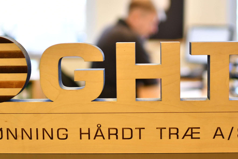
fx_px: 496
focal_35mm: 75
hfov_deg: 27.0
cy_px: 68
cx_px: 116
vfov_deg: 18.2
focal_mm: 35
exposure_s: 1/250
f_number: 1.8
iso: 1250
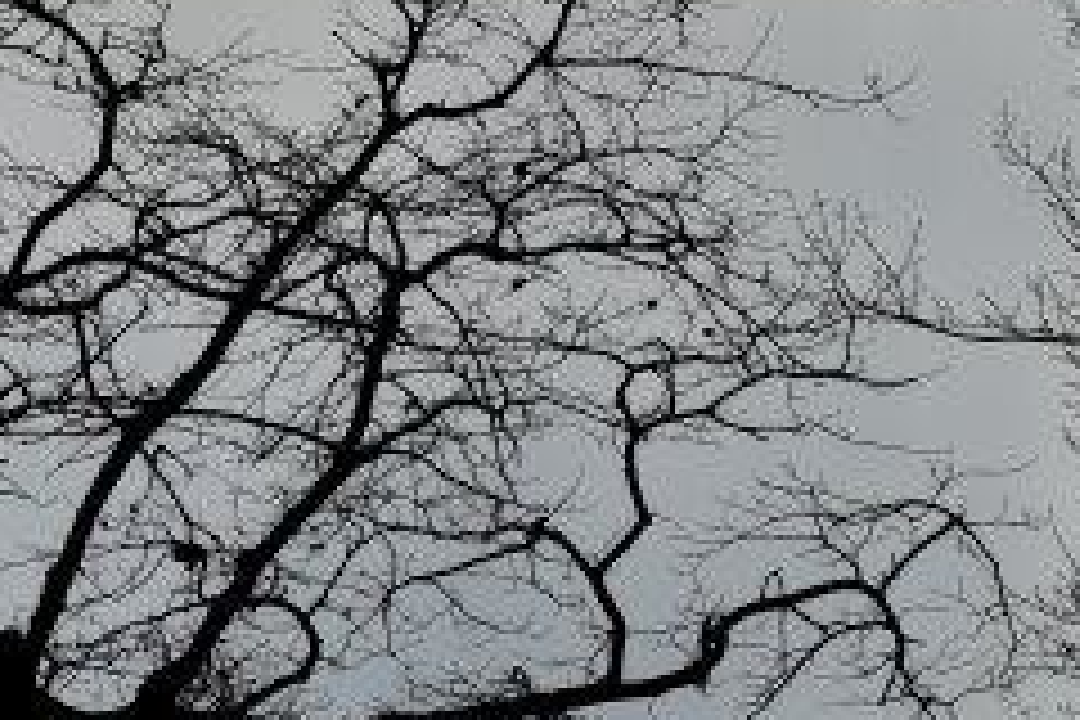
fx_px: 22795
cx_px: -536
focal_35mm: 760
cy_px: 495
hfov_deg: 2.7
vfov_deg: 1.8
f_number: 11
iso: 100
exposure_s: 1/400
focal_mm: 135
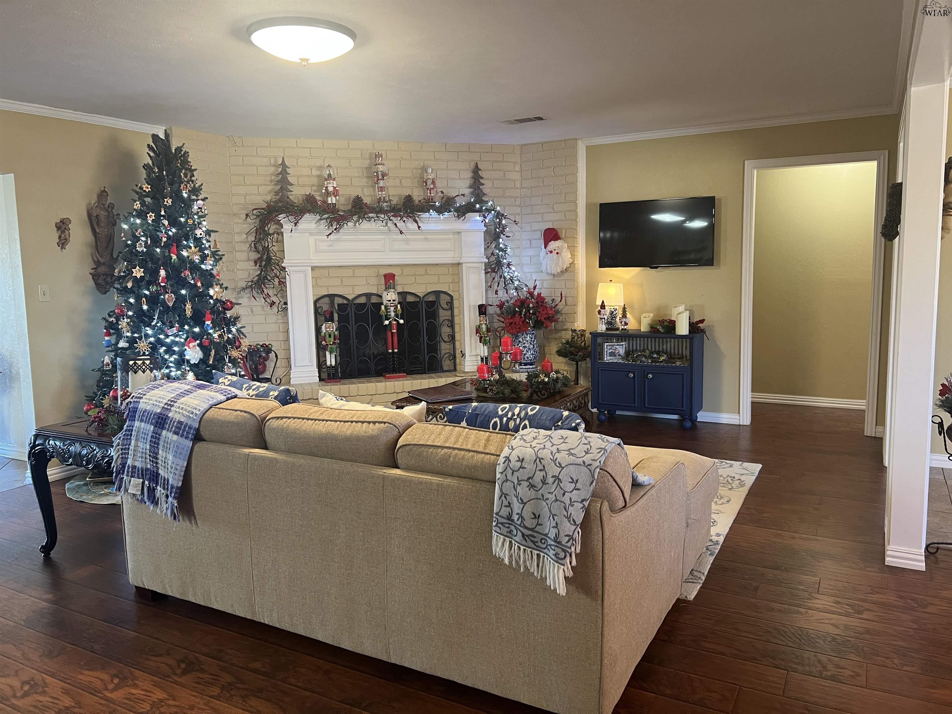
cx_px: 476
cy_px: 357
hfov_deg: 67.3
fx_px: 715
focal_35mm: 26
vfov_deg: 53.1
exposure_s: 1/60
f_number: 1.5
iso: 200
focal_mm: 5.7
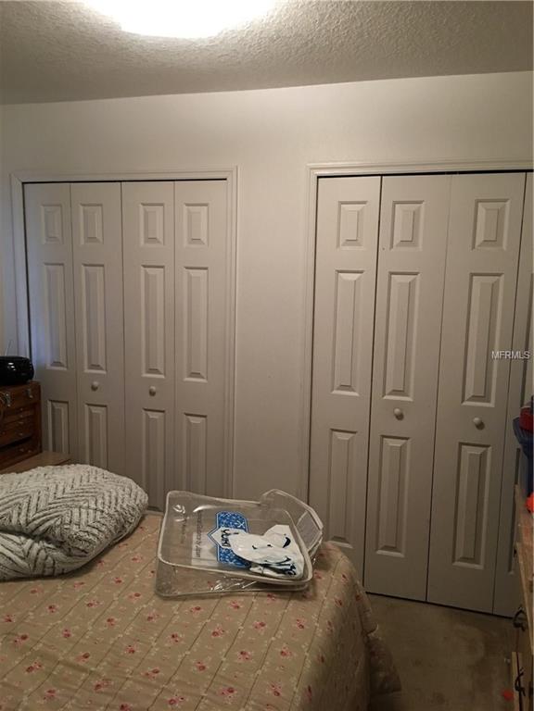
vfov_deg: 61.7
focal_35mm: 29
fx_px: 596
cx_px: 267
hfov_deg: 48.2
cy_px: 356
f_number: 2.2
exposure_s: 1/15
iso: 64
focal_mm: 4.15
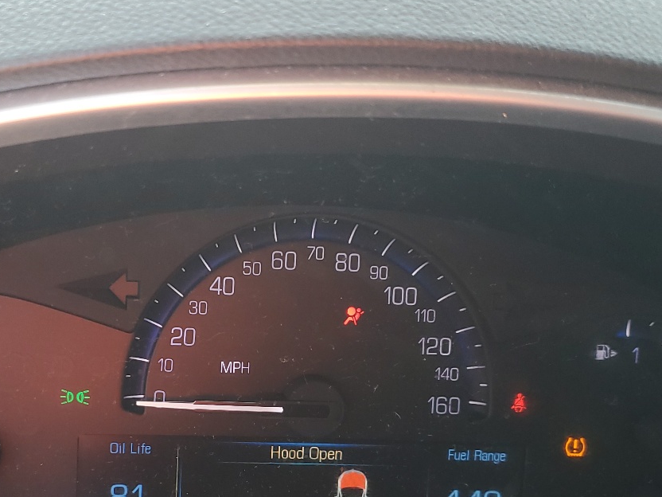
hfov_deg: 38.0
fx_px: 956
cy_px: 386
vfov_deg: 28.6
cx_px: 255
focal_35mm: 50
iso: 62
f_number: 1.5
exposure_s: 1/120
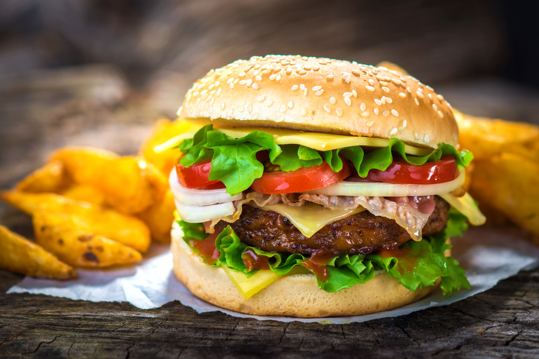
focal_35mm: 150
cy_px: 180
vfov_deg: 9.1
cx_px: 270
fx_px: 2246
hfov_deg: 13.7
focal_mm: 100
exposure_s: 1/125
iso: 100
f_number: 3.5
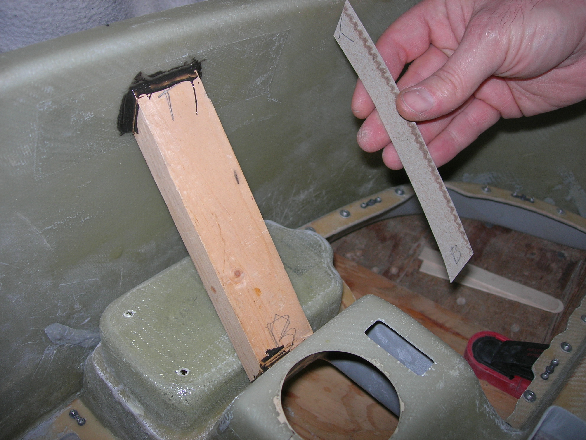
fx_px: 643
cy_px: 220
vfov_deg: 37.7
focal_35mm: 38
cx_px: 293
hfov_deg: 49.0
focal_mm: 7.8
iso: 64
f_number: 2.8
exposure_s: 1/60.1
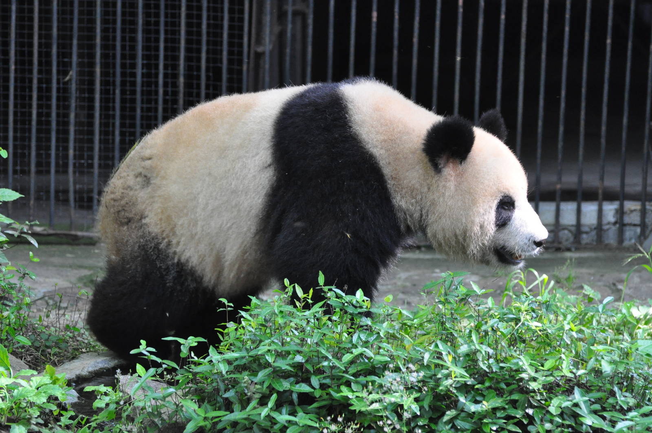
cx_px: 326
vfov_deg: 7.3
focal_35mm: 188
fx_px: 3392
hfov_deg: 11.0
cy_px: 216
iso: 1600
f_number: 4.8
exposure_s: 1/125
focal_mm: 125
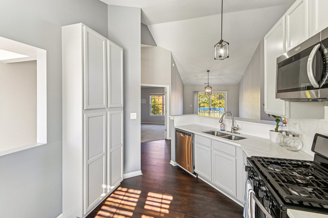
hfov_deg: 96.8
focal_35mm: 16
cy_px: 109
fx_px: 146
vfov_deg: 73.7
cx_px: 164
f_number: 13
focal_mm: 16
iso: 400
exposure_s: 1/13
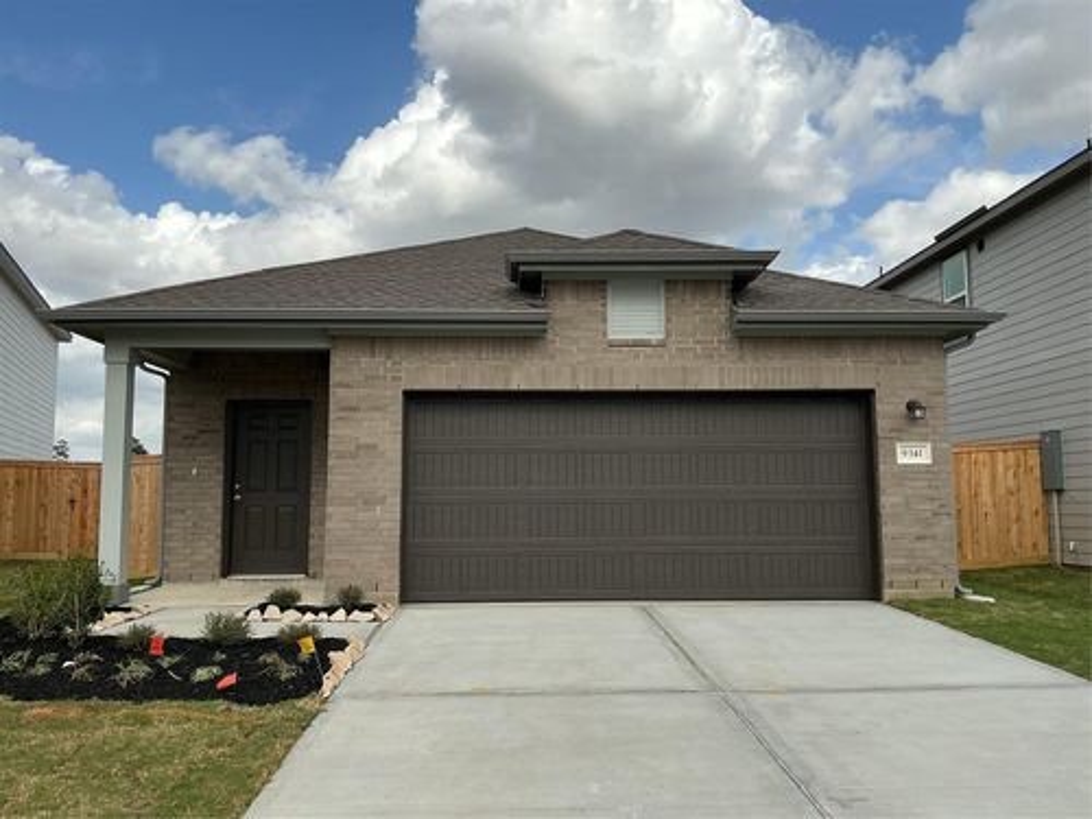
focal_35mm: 29
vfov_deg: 48.2
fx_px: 915
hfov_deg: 61.7
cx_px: 546
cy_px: 410
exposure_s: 1/2141
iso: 25
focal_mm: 3
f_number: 1.8
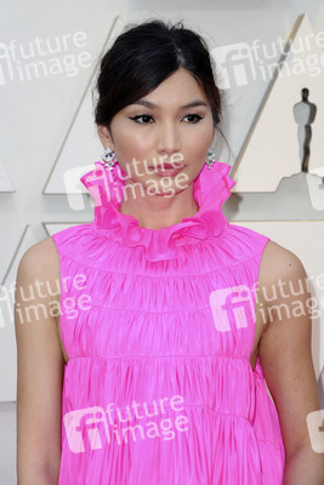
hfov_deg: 7.6
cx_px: 162
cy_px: 242
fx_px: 2428
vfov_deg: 11.4
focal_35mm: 180
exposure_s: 1/250
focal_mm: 180
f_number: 8
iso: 800
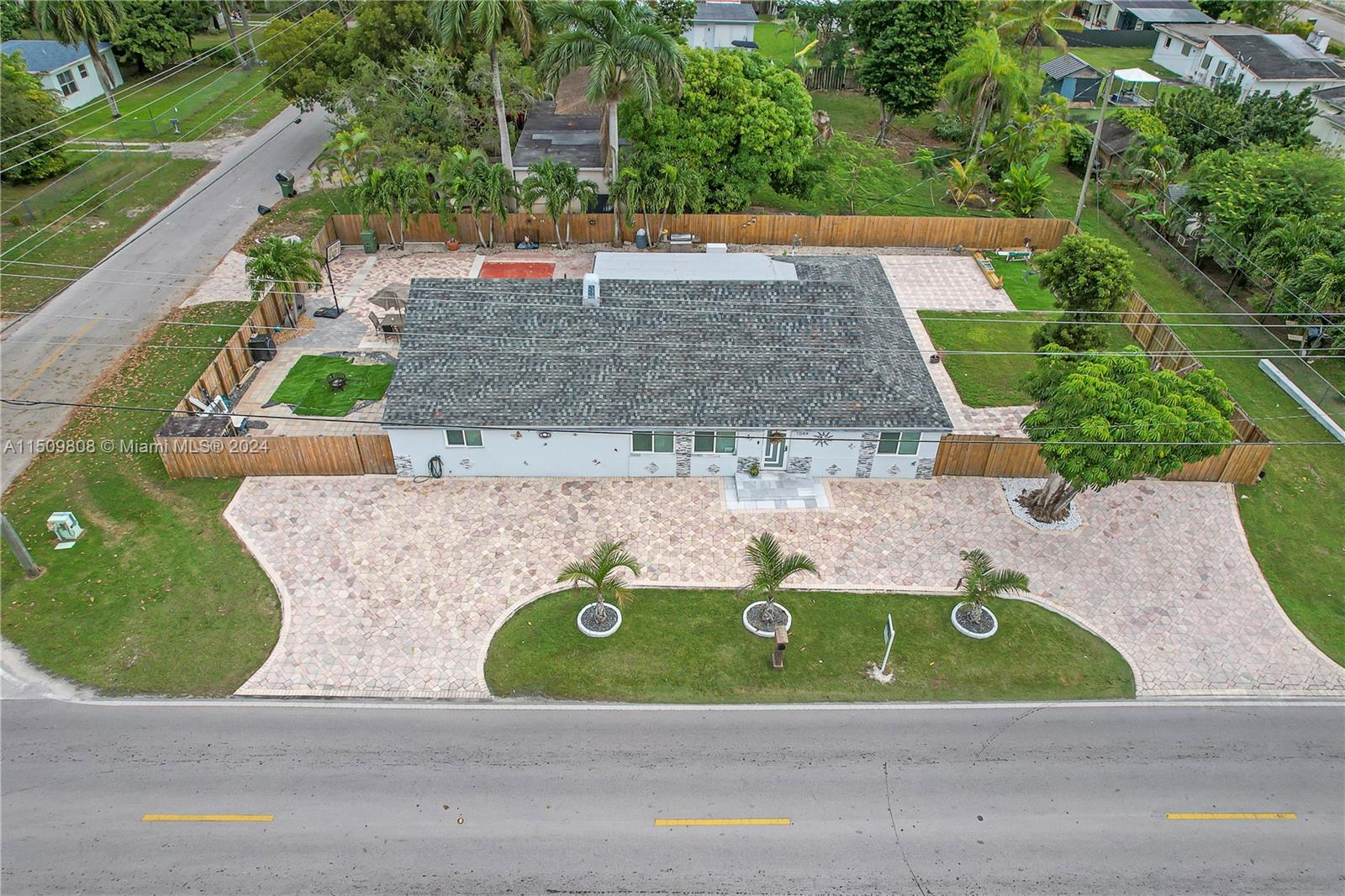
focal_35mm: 22
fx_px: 822
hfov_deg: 78.6
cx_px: 672
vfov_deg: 57.2
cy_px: 448
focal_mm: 8.38
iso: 110
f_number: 2.8
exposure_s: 1/1000
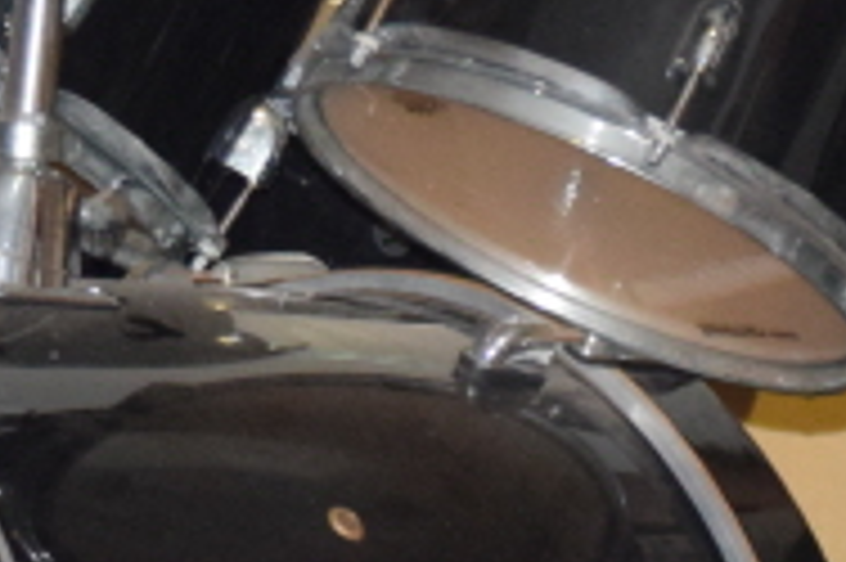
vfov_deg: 2.5
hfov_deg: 3.8
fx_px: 12655
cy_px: -420
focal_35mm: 539
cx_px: 310
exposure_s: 1/60
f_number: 4.2
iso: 1600
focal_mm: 66
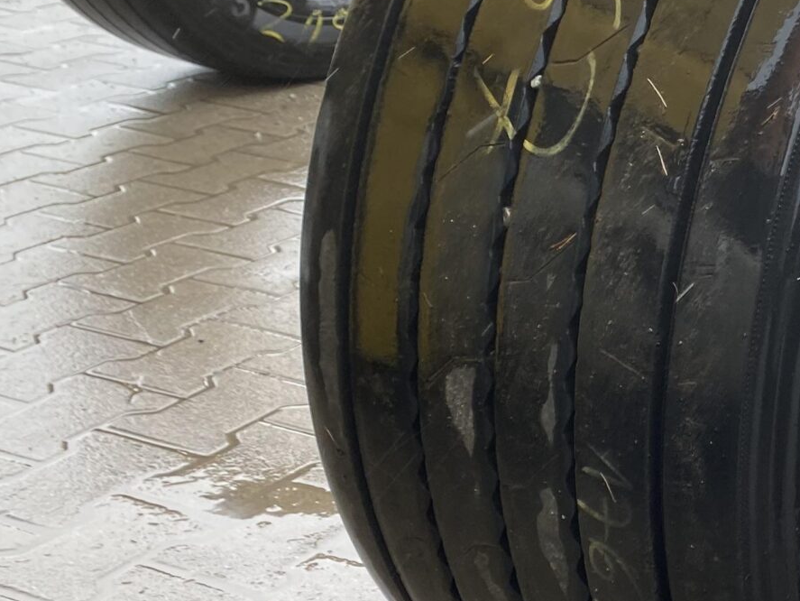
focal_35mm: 75
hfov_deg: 23.1
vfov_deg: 19.6
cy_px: 347
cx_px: 1037
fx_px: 1734
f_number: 1.8
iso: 32
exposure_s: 1/143
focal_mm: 4.25
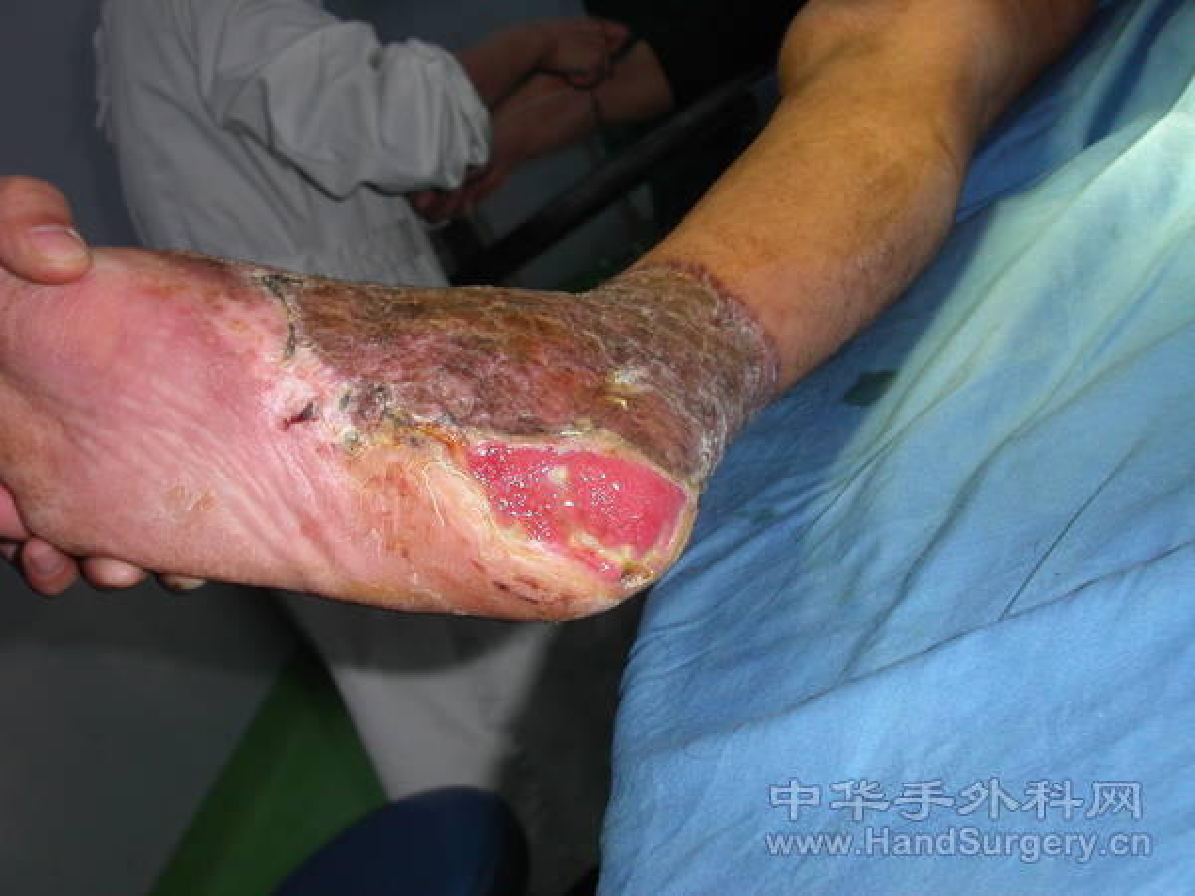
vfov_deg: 37.7
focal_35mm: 38
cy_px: 448
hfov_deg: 49.0
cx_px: 598
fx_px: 1312
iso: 100
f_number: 2.8
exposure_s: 1/30
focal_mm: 7.8
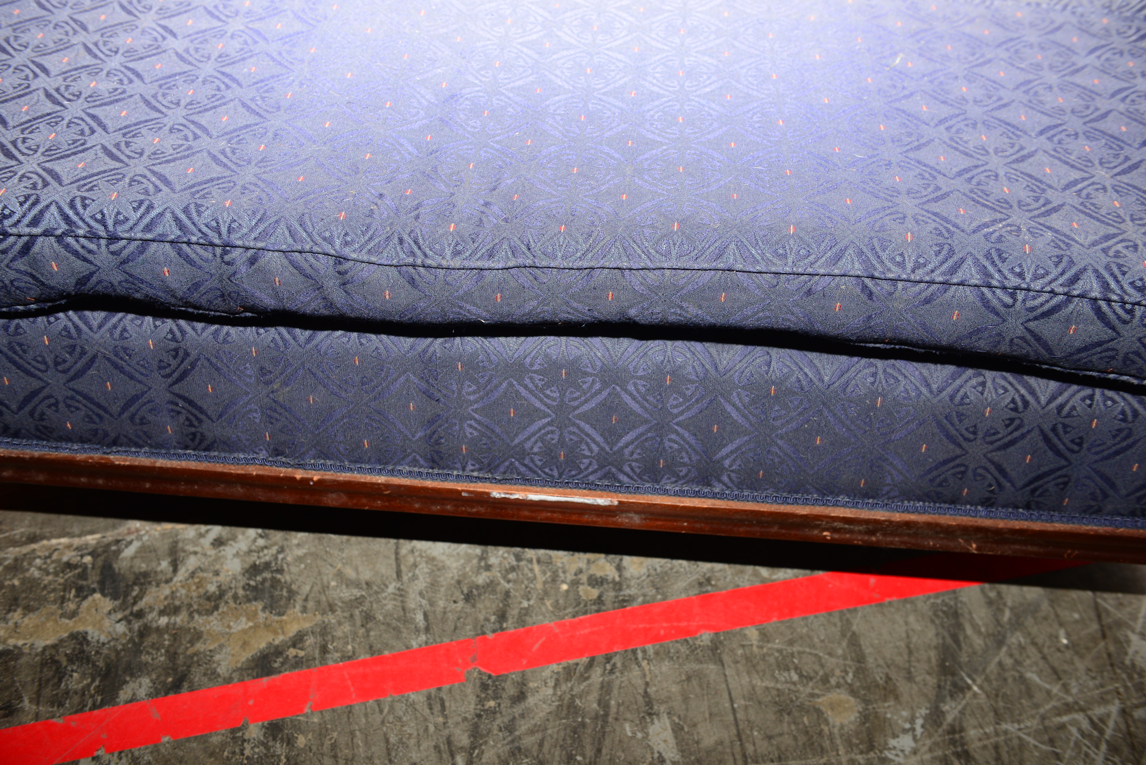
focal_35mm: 38
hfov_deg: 50.7
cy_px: 382
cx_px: 573
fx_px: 1210
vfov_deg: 35.1
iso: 640
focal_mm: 38
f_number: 5
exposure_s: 1/125
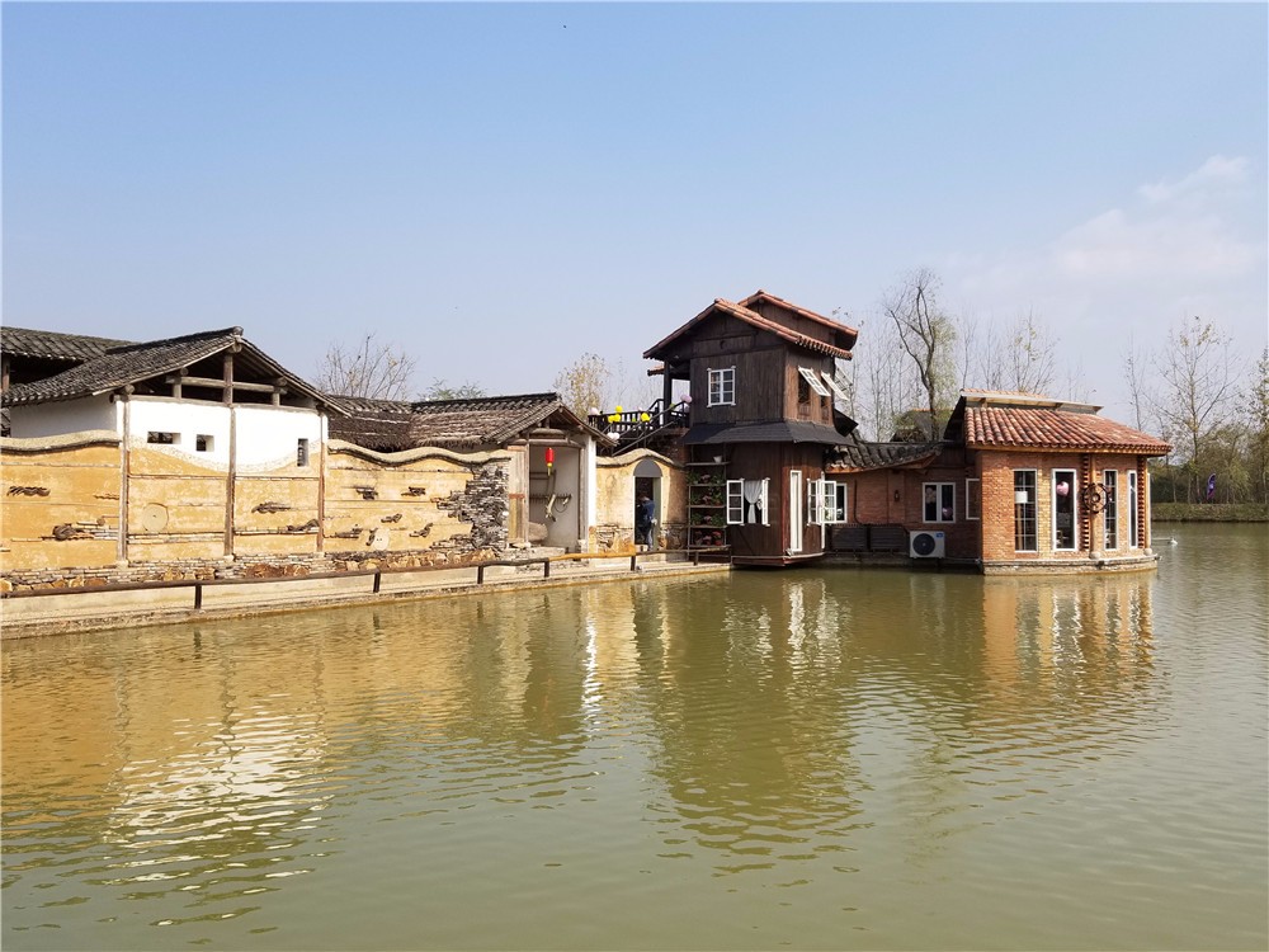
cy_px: 476
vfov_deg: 53.1
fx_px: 953
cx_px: 634
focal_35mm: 26
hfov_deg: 67.3
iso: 50
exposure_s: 1/2242
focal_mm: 4.25
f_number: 1.7
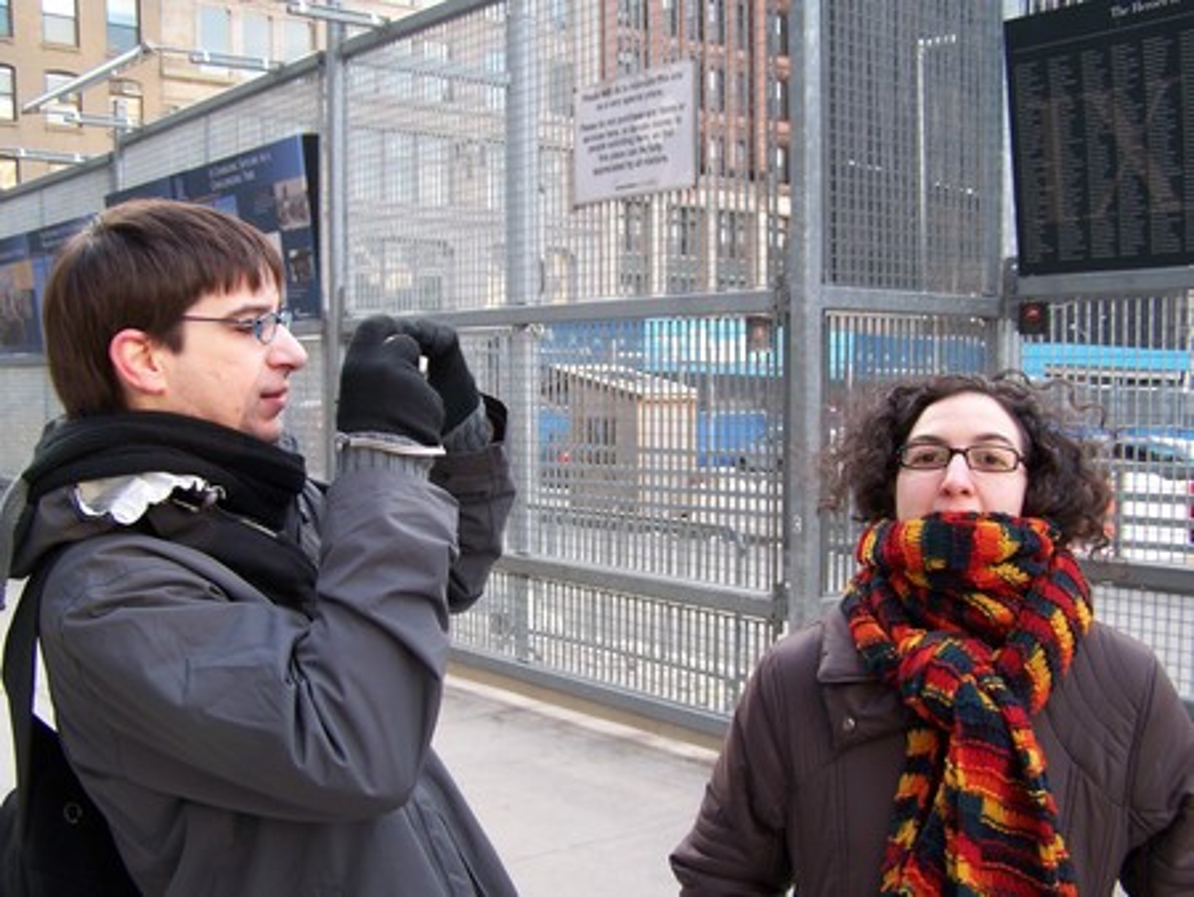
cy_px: 448
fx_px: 1311
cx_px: 597
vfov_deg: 37.8
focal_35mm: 38
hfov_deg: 49.0
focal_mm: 6.3
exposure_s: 1/40
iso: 80
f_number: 2.8
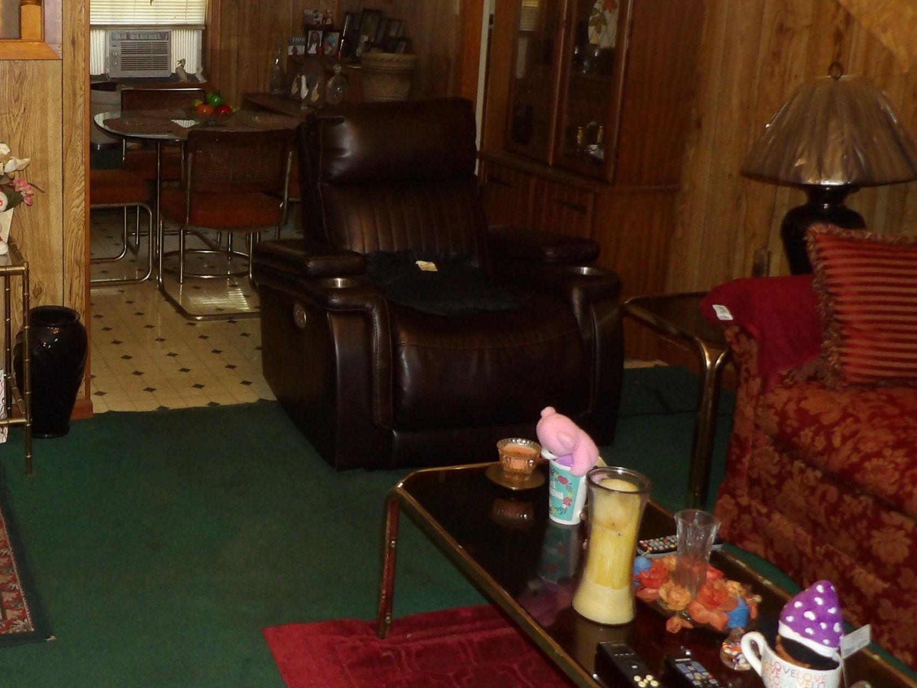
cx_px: 179
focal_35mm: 44
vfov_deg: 32.7
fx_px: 1166
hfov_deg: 41.1
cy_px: 250
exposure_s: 1/26
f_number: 3.2
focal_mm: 4.3
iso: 250
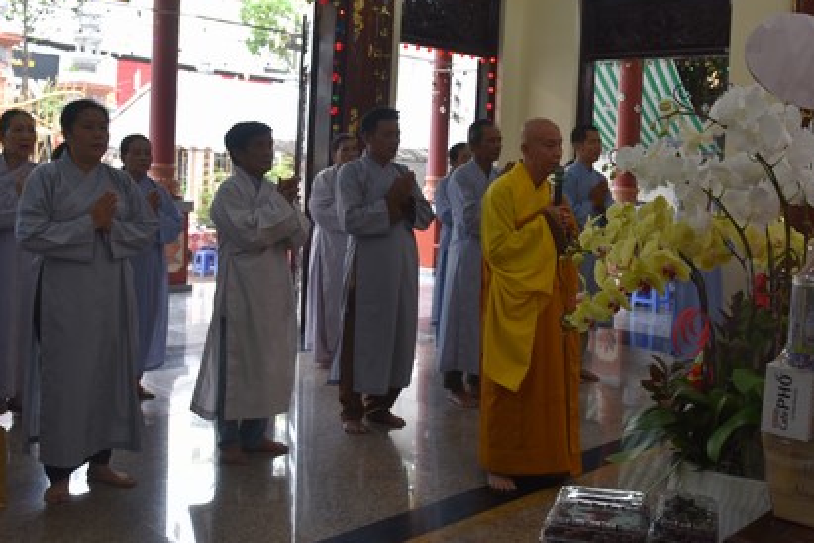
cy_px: 212
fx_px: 859
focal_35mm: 38
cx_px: 501
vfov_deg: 34.9
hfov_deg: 50.3
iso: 400
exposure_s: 1/100
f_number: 5
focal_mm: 24
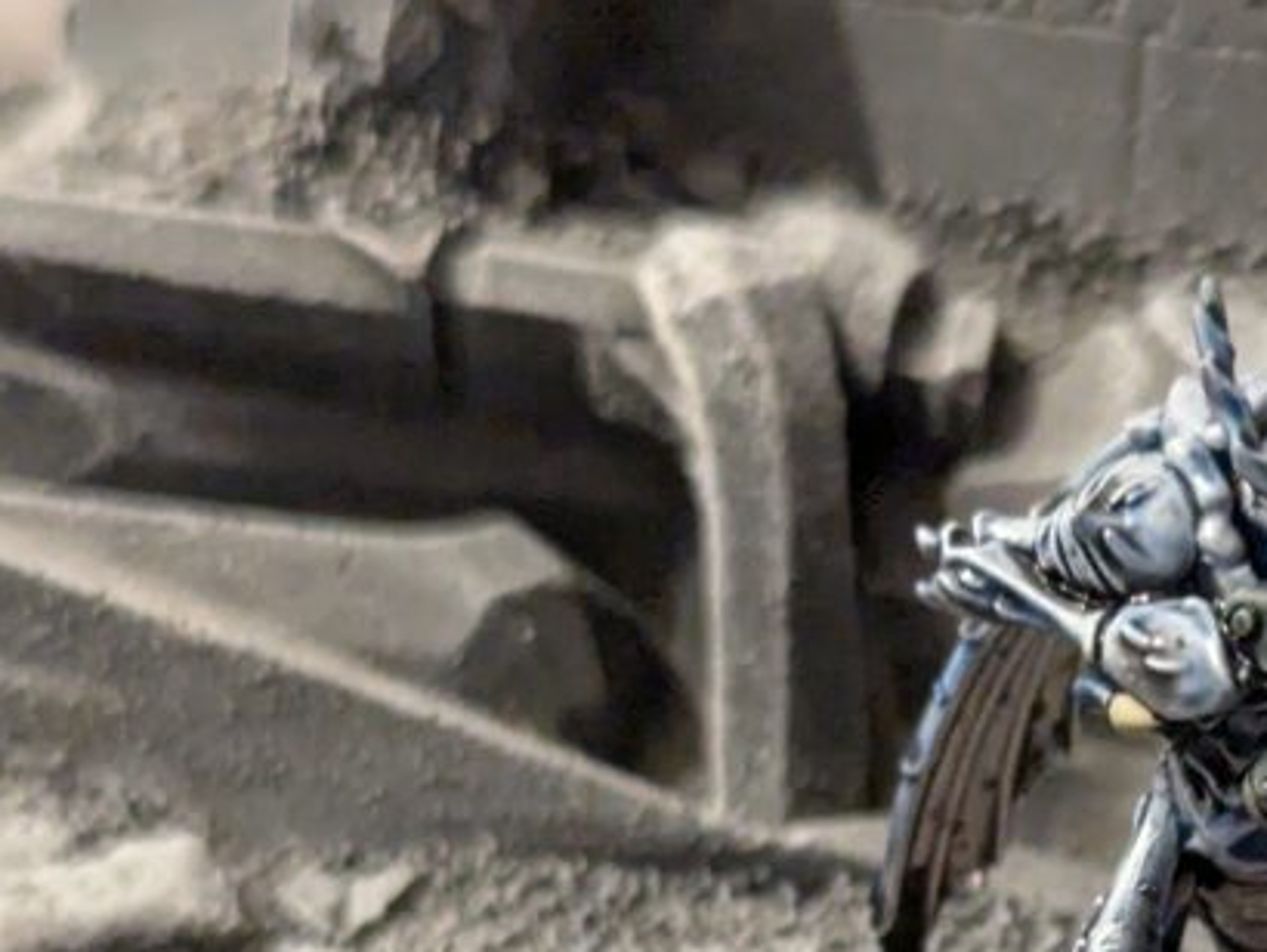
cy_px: 1139
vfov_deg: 12.1
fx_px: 4395
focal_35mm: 120
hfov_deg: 16.3
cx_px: 1032
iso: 2516
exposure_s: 1/33.3
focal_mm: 6.81
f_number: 1.85
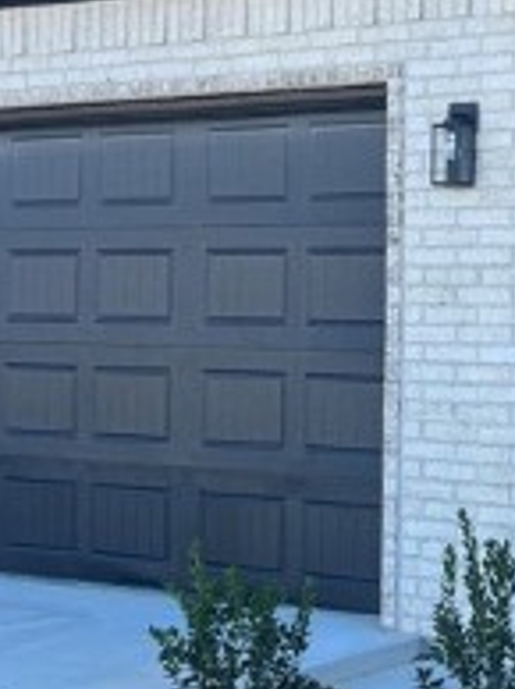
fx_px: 2048
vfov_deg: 19.0
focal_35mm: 103
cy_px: 224
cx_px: 419
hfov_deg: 14.2
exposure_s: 1/982
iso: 50
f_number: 1.5
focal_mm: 5.7
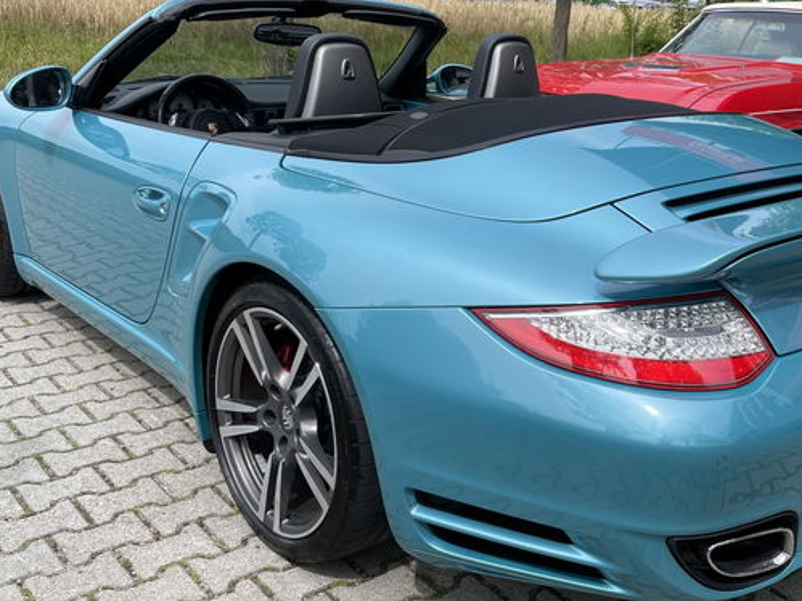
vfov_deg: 35.9
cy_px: 265
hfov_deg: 46.6
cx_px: 477
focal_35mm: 40
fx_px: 927
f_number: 1.6
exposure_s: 1/1887
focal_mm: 4.2
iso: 32
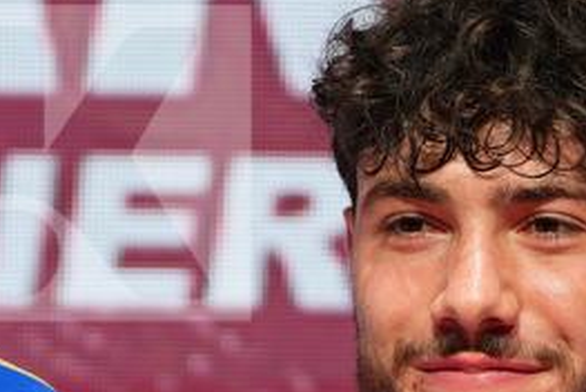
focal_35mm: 1069
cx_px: 89
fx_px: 17420
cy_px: 780
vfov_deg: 1.3
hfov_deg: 1.9
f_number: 2.8
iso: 250
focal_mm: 176
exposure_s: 1/250
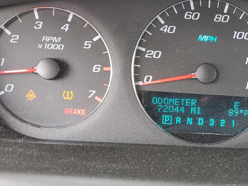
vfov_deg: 26.9
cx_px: 214
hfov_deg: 34.0
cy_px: 124
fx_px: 387
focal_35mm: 54
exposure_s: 1/60.2
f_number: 1.5
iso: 125
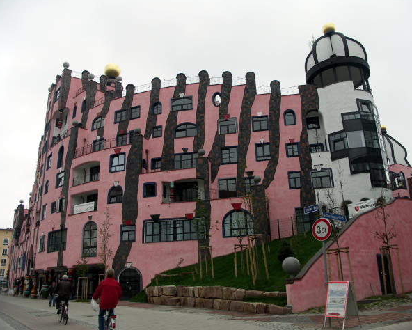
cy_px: 166
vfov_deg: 48.5
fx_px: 366
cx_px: 219
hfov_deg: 58.7
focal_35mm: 30
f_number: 2.8
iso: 50
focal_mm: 7.2
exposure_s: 1/60
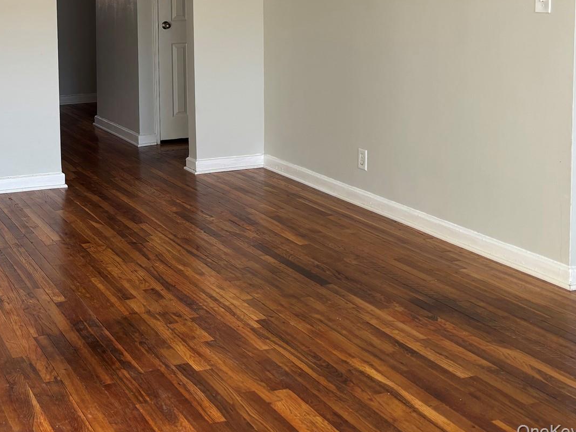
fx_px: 832
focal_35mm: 50
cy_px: 29
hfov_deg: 36.2
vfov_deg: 27.8
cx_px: 73
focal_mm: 5.96
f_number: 1.6
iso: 64
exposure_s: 1/121
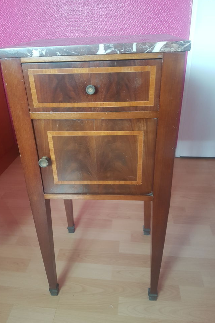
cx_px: 94
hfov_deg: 46.3
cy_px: 164
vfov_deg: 65.5
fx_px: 251
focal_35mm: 28
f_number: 1.7
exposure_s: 1/17
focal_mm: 4.2
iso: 200
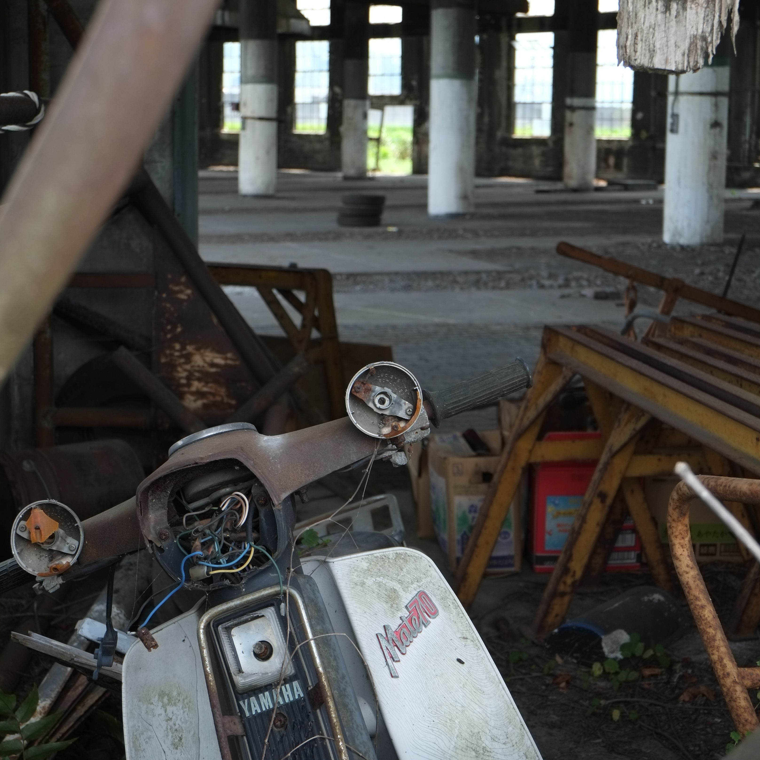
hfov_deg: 31.6
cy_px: 282
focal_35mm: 54
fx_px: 1341
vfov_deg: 31.5
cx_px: 380
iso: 200
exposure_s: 1/120
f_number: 5
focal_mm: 28.2
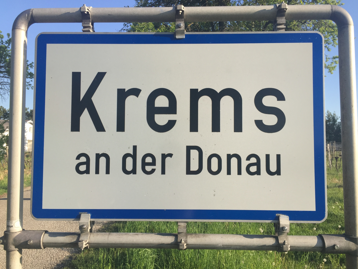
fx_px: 300
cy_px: 134
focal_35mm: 29
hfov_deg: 61.7
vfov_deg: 48.2
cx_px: 179
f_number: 2.2
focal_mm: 4.15
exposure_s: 1/1014
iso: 32
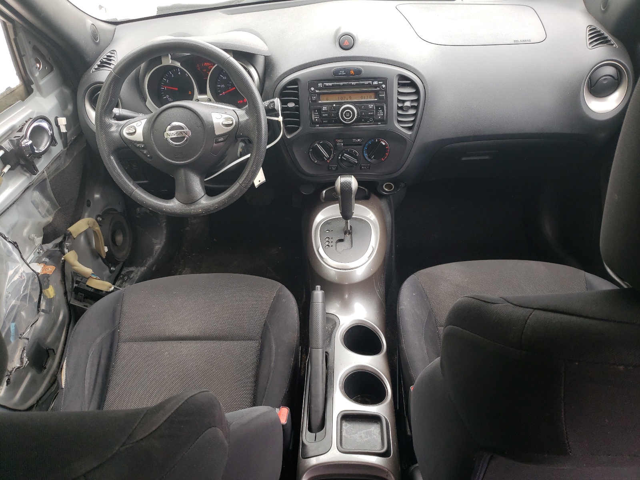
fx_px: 481
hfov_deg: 67.3
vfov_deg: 53.1
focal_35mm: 26
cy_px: 240
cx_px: 320
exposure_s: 1/145
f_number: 1.5
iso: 50
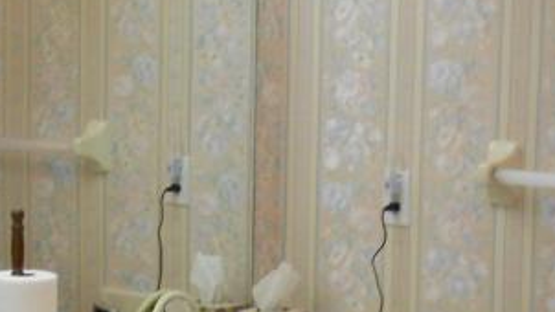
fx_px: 1413
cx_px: 228
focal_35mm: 96
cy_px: 240
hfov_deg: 22.2
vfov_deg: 12.6
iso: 220
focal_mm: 4.6
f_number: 3.2
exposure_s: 1/30
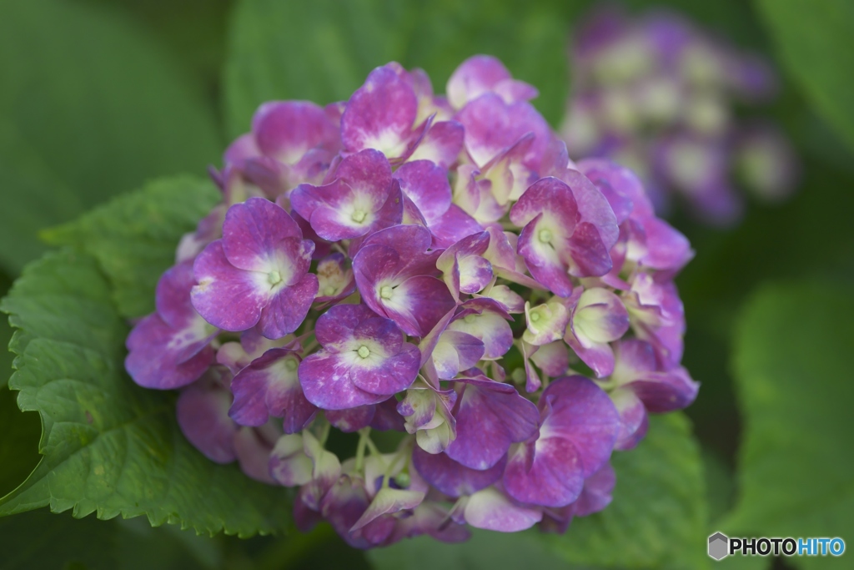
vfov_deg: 4.6
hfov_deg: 6.9
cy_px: 285
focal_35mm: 300
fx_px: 7117
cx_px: 427
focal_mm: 300
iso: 400
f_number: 5.6
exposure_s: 1/400
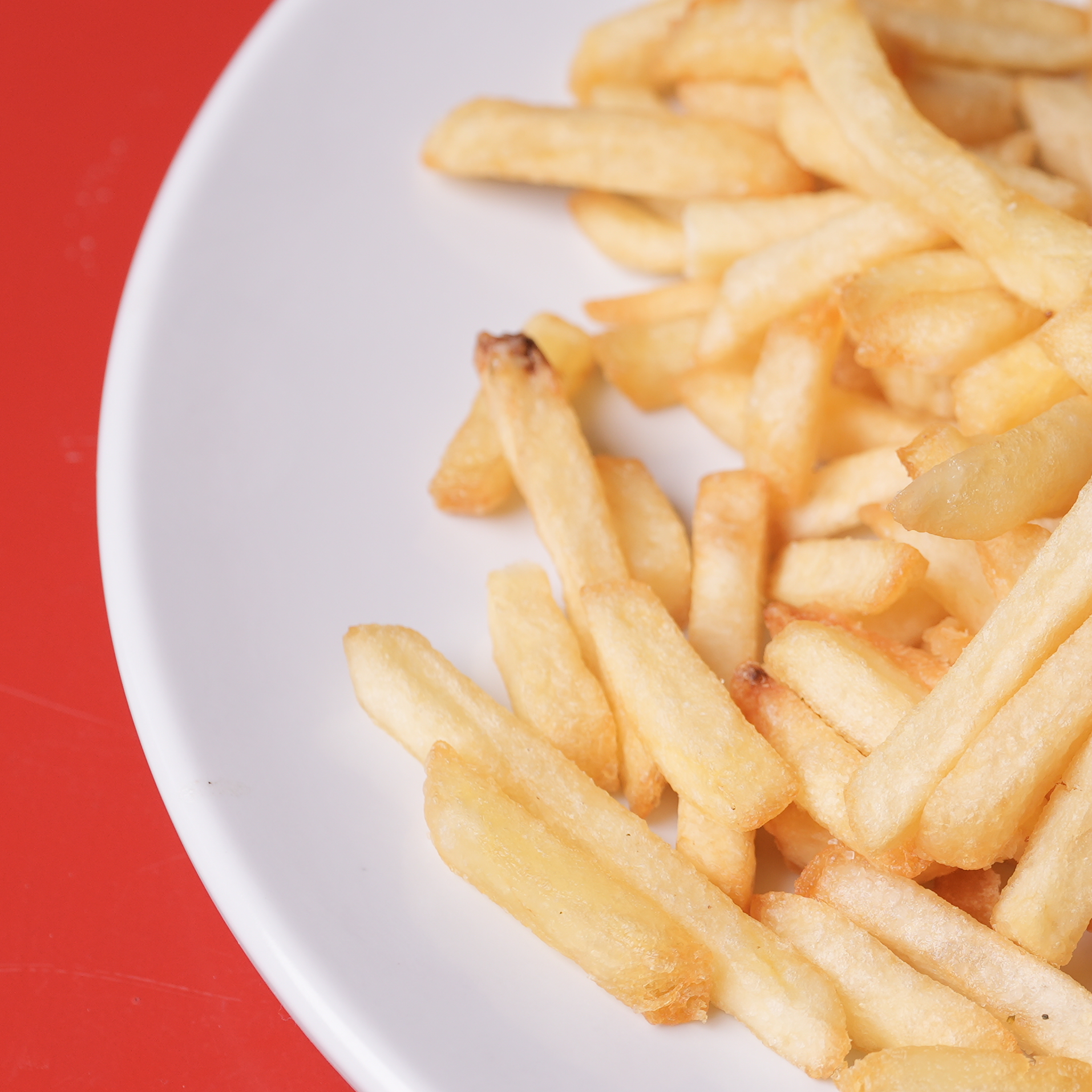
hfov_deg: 12.1
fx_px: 4997
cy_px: 505
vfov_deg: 12.5
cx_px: 1408
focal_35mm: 140
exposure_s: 1/250
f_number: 4.5
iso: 160
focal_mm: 45
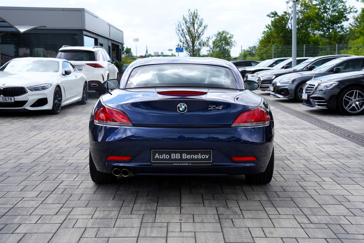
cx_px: 182
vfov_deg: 28.7
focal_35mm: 47
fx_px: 475
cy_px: 122
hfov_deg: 41.9
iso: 100
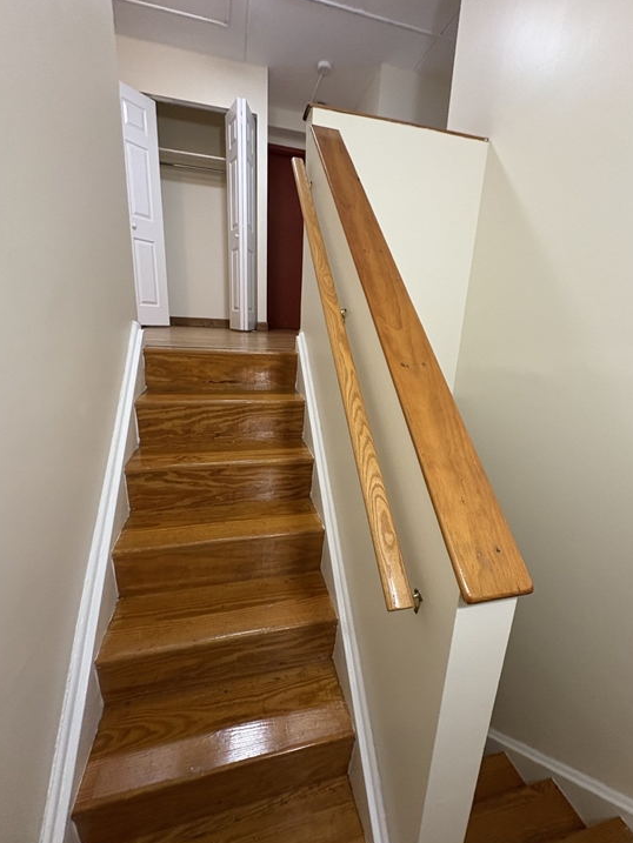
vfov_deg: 98.2
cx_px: 327
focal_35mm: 15
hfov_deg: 81.7
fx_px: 366
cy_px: 419
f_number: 2.2
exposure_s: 1/60
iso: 320
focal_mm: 2.22
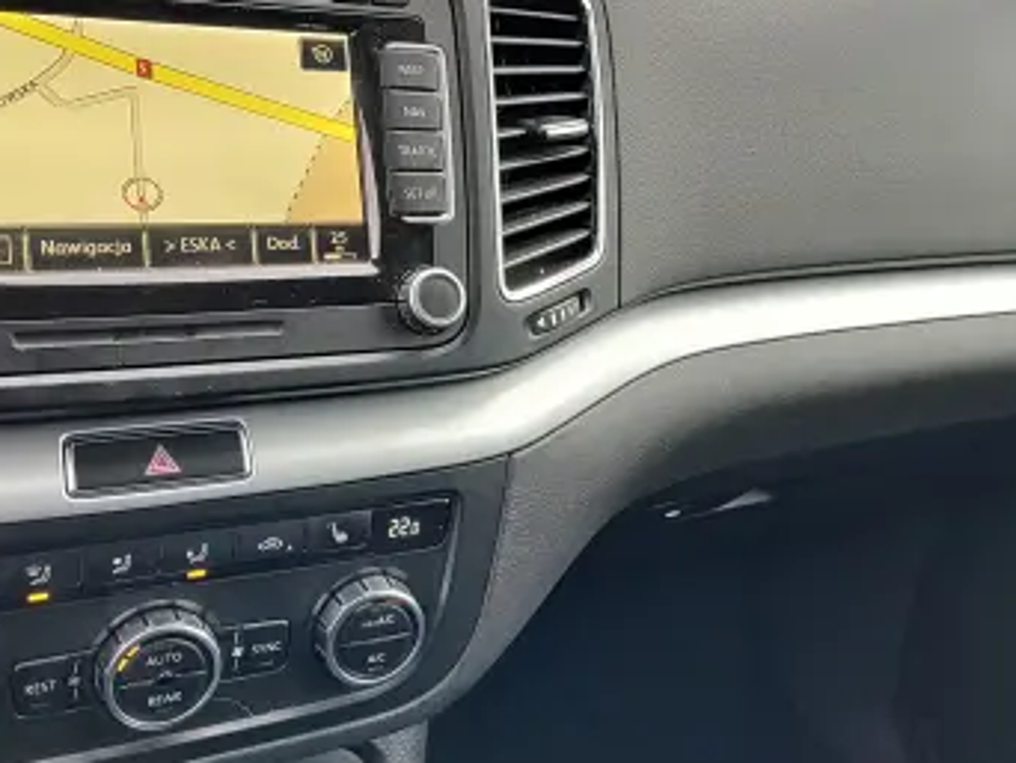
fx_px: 1263
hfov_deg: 43.8
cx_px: 553
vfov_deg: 33.6
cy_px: 356
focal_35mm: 43
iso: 161
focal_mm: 5.56
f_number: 1.8
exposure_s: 1/100
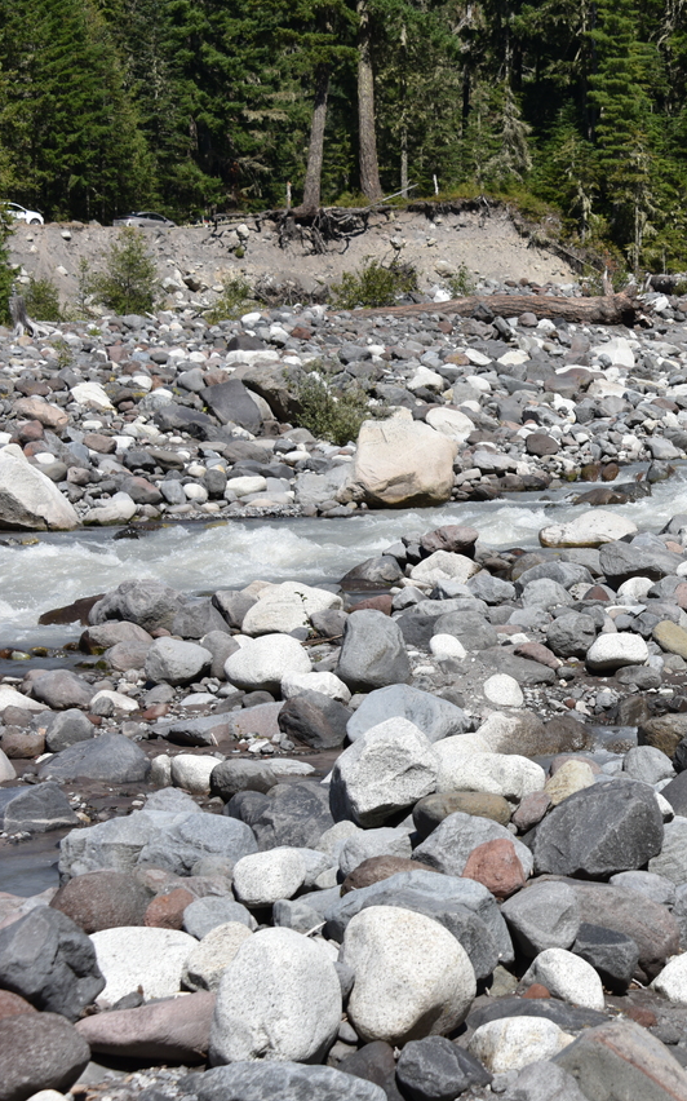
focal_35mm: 95
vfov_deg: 21.9
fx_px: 2848
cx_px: 812
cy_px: 550
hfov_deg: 13.4
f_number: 8
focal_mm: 62
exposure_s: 1/400
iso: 100
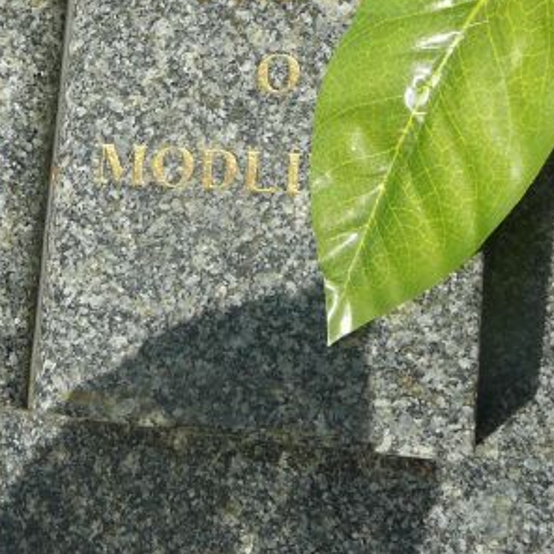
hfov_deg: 25.1
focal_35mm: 67
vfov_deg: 25.5
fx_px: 1213
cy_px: 167
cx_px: 73
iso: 80
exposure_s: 1/500
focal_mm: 5.2
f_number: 5
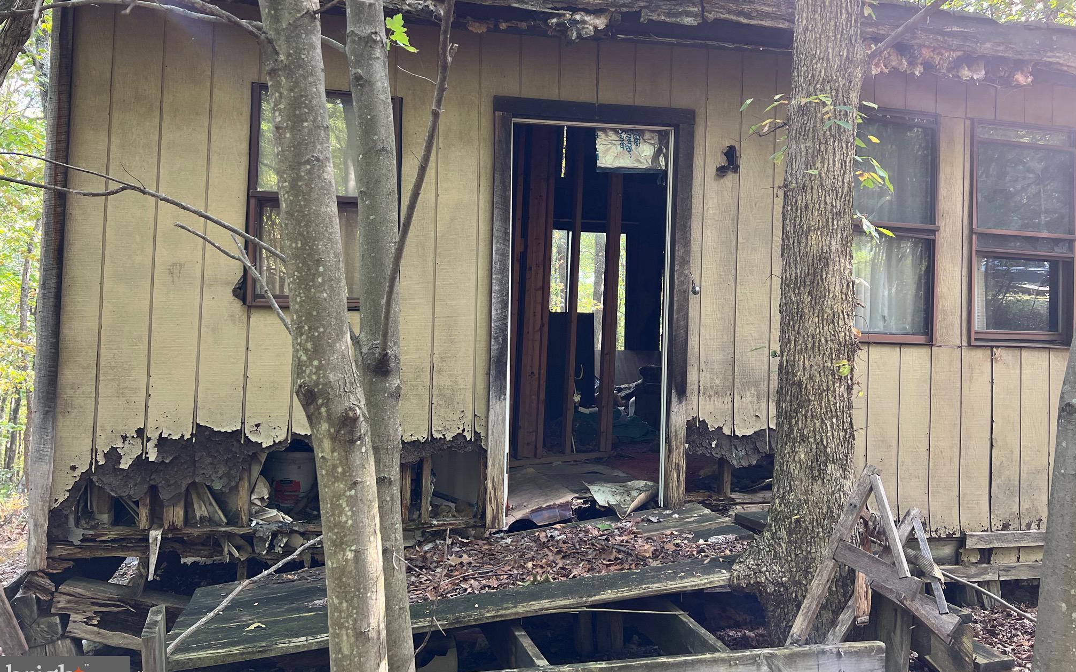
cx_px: 543
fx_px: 821
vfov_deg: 44.4
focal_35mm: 28
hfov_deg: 66.5
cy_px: 290
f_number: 1.5
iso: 125
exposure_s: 1/110
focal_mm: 5.7
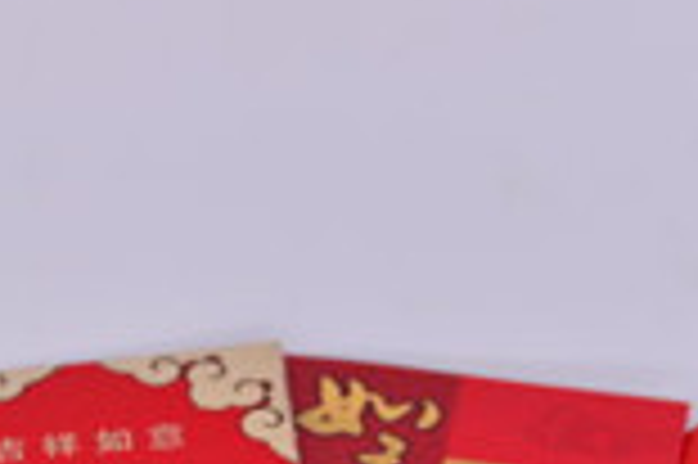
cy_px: 601
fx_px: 5907
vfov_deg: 4.5
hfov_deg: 6.8
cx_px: 167
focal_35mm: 305
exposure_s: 1/500
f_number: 5
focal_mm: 105
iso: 160
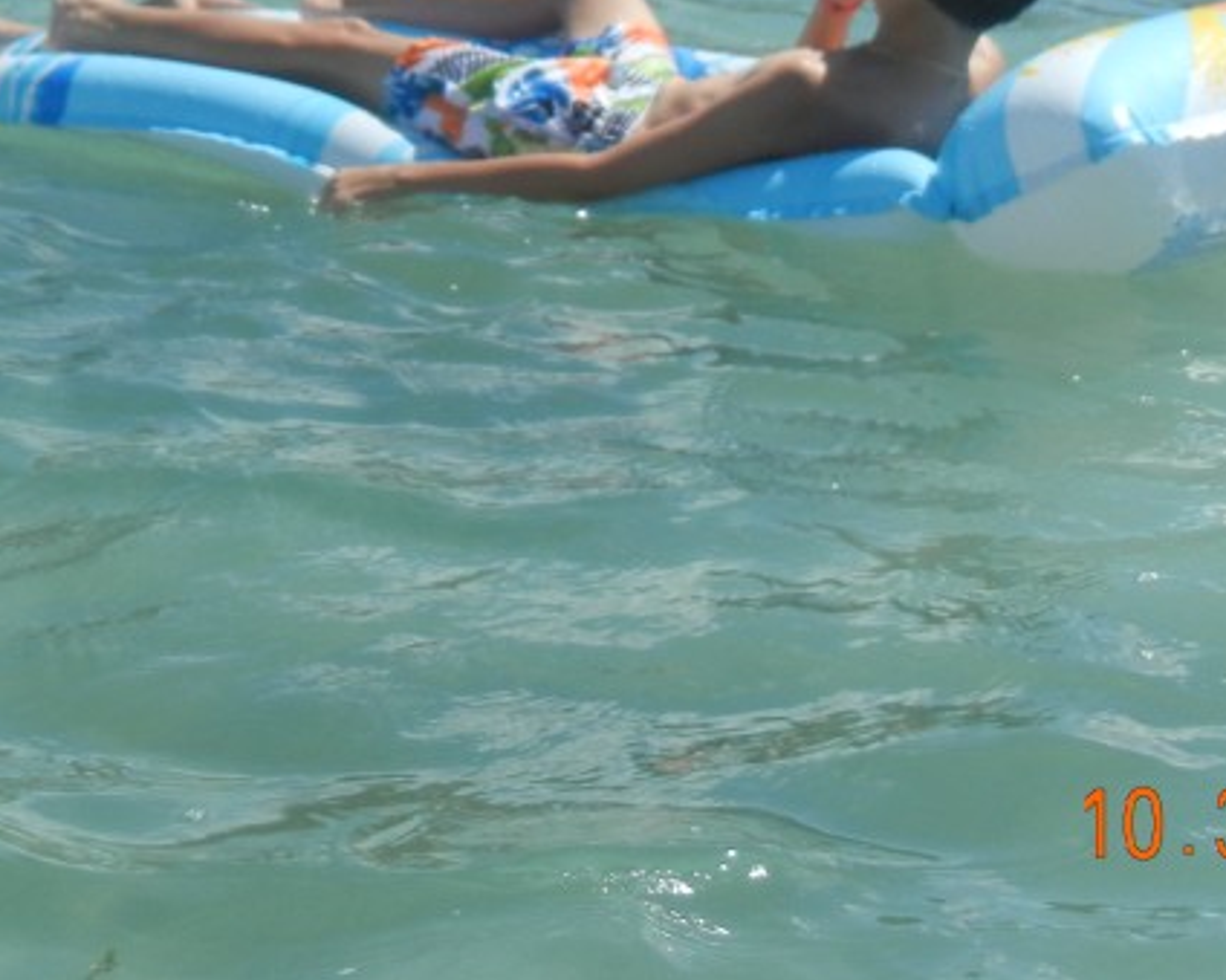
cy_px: -55
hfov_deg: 18.1
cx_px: 506
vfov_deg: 14.2
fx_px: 3845
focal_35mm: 106
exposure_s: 1/426
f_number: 7.6
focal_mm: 8.1
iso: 160
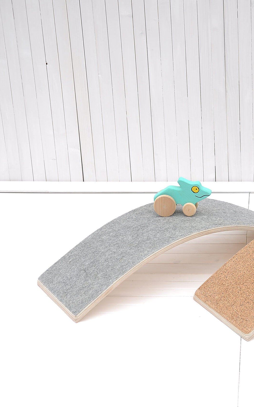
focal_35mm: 74
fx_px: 820
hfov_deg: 17.3
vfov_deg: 27.9
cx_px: 237
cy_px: 203
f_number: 5.6
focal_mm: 32
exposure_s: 1/160
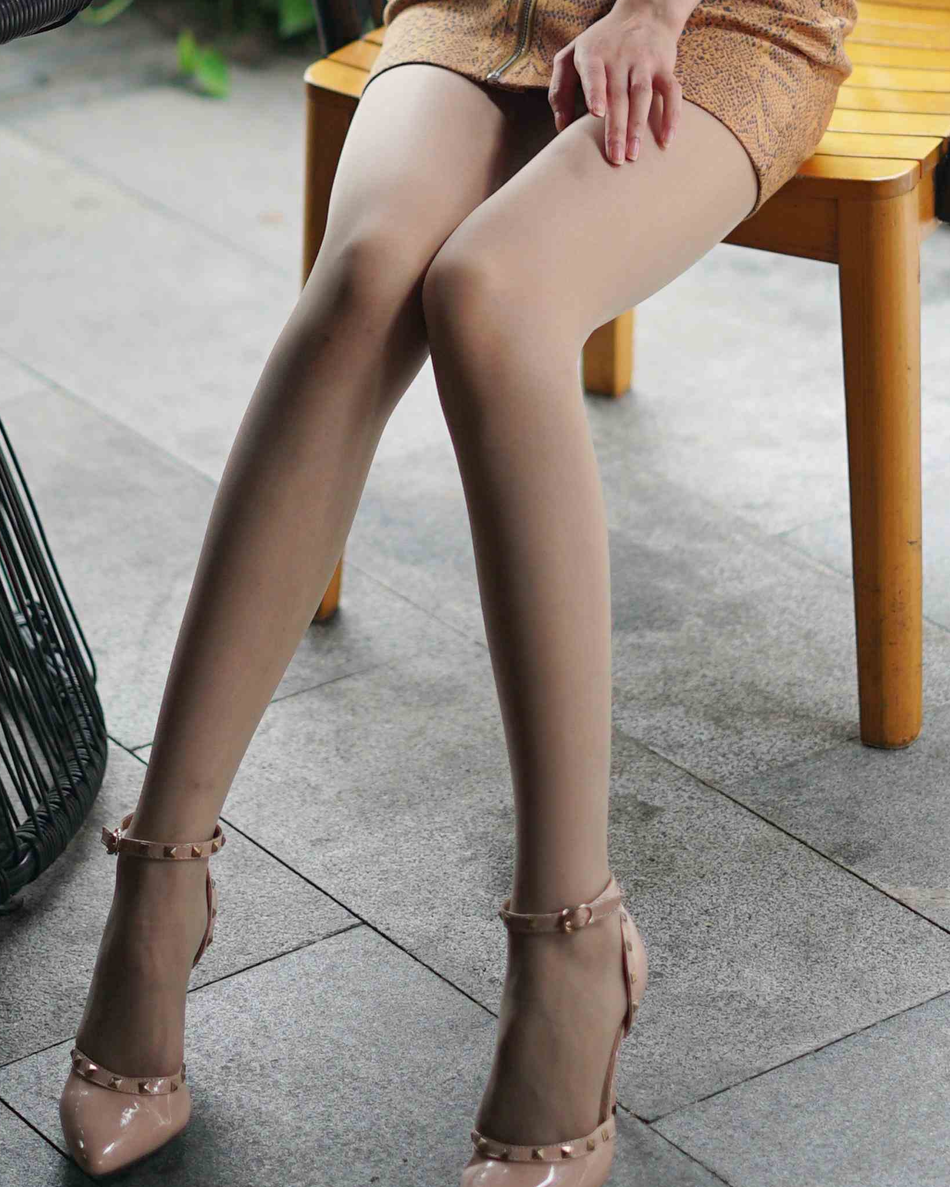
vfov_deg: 19.7
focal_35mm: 97
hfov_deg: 15.8
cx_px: 320
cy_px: 495
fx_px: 3409
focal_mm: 50
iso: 200
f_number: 1.8
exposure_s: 1/500
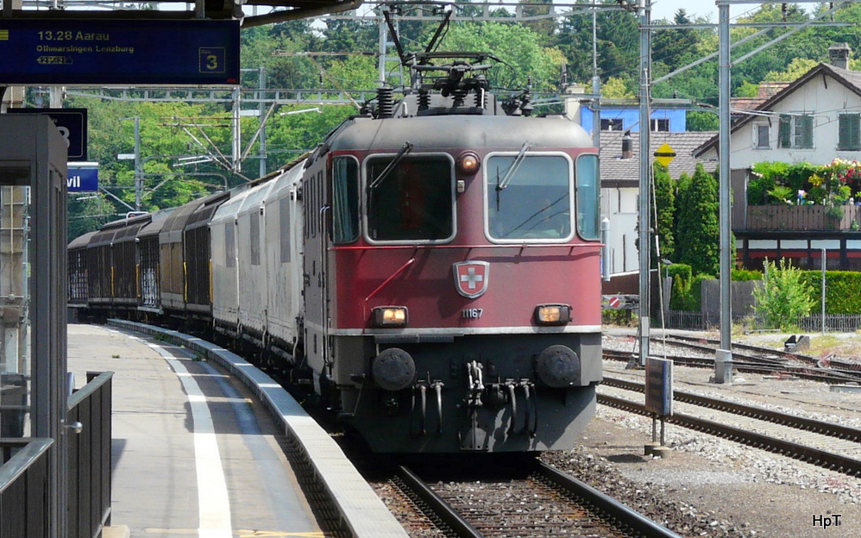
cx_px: 430
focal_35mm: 119
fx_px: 2793
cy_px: 223
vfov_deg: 11.0
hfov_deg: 17.5
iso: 100
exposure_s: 1/250
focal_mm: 18.3
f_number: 5.6
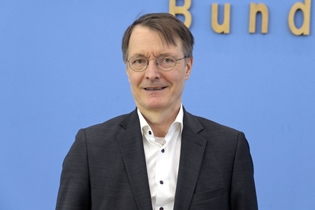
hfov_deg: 27.0
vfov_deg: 18.2
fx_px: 656
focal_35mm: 75
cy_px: 105
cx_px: 158
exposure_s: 1/640
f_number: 5
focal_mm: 75
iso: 4000
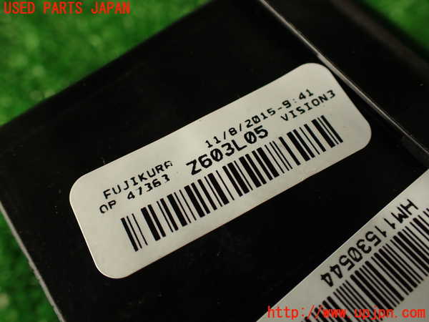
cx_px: 214
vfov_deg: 46.8
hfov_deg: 60.0
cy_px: 161
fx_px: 372
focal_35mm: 30
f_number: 2.3
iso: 100
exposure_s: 1/60
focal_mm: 5.4
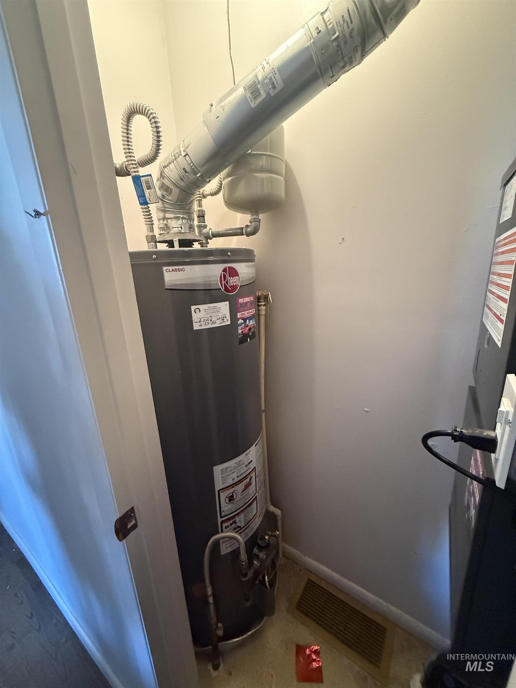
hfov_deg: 85.7
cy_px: 344
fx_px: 278
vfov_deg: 102.1
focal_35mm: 14
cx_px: 258
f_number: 2.2
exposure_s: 1/60
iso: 800
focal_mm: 2.22
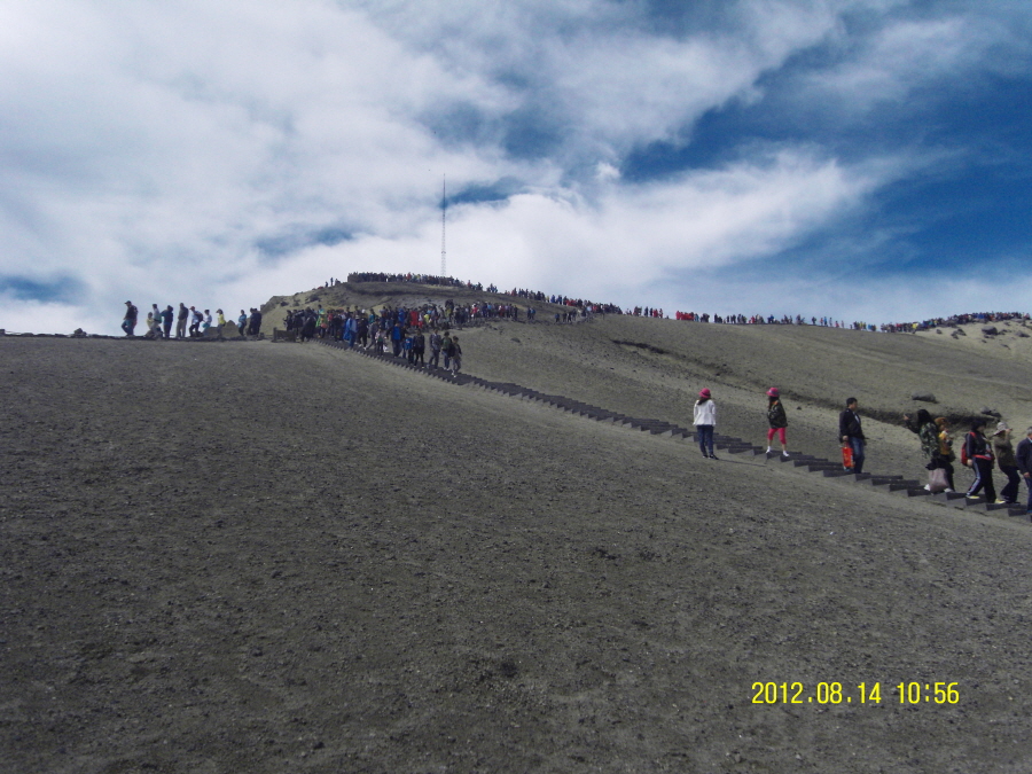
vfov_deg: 44.2
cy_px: 387
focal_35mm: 32
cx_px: 516
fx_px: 954
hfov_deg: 56.8
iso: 200
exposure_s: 1/800
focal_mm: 5.7
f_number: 8
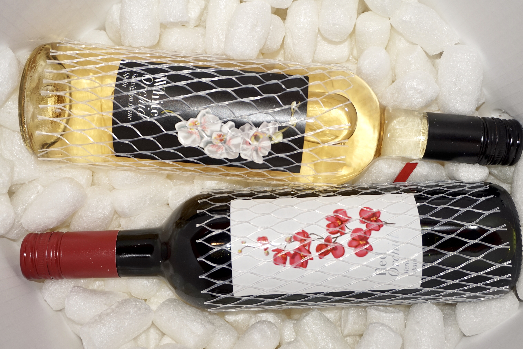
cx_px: 264
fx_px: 603
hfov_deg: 46.9
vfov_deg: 32.2
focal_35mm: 42
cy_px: 171
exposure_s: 1/60
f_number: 4.5
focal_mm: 27
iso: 160
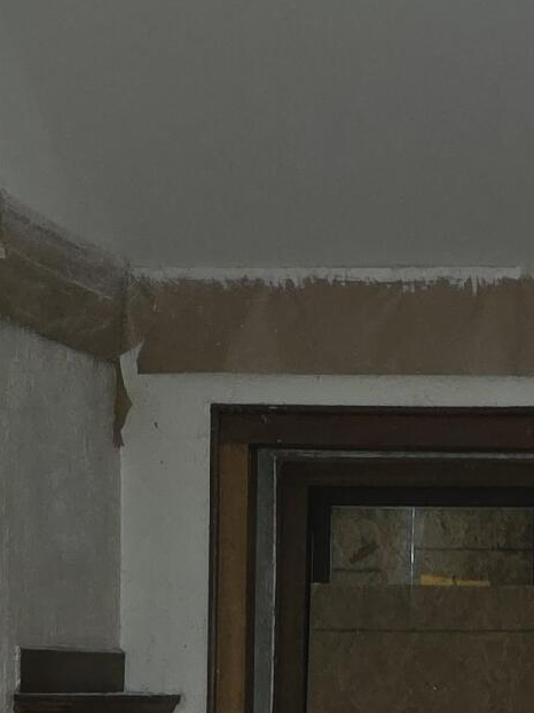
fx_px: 2285
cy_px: 815
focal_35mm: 111
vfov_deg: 17.1
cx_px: 309
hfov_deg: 13.3
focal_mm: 6.3
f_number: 1.7
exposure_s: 1/12
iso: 400
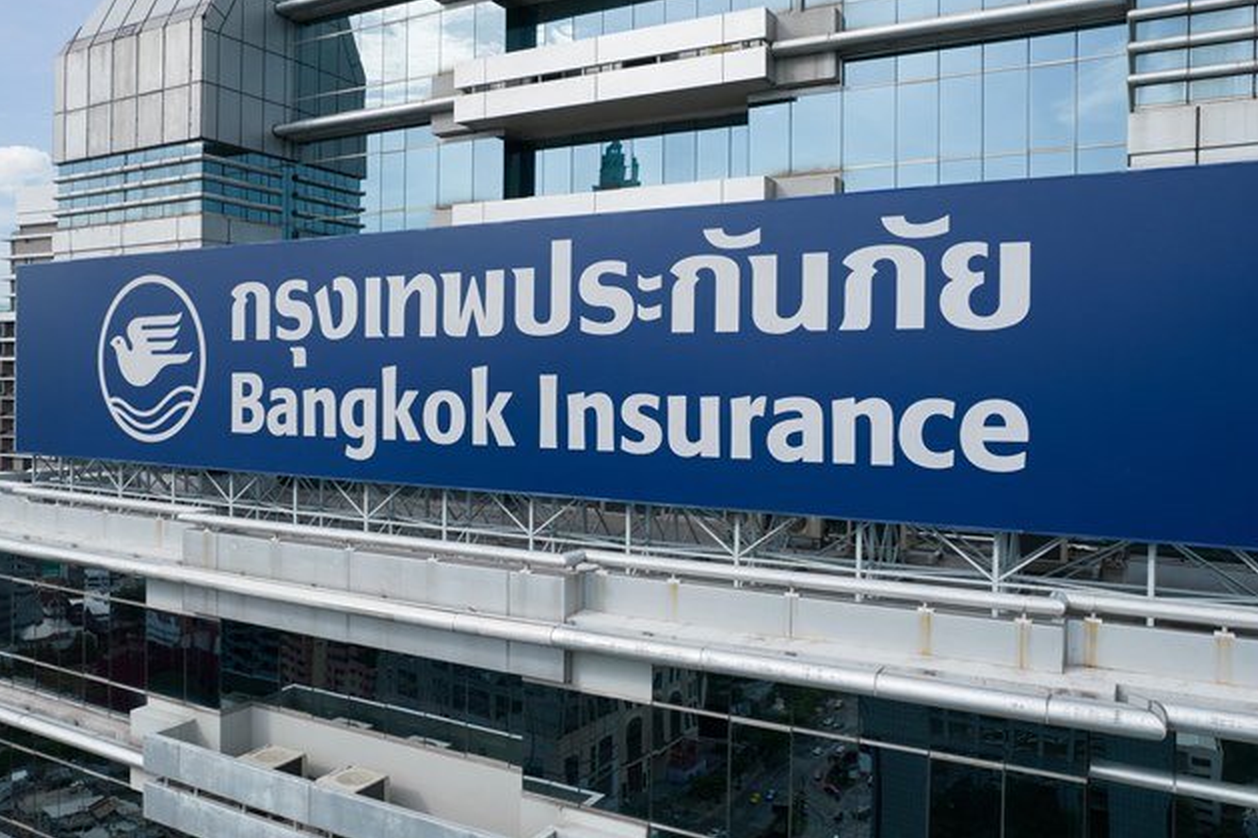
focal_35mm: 28
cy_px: 381
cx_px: 554
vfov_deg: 46.3
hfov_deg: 65.3
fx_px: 978
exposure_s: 1/1500
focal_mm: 8.38
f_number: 2.8
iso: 110
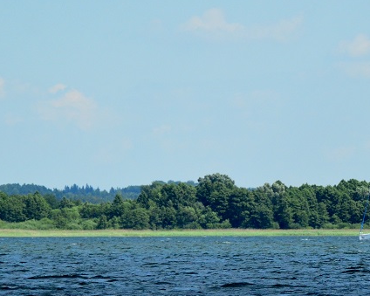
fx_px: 5979
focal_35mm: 546
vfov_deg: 2.8
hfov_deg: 3.5
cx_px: 363
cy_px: 158
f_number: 5
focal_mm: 165
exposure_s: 1/8000
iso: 1100
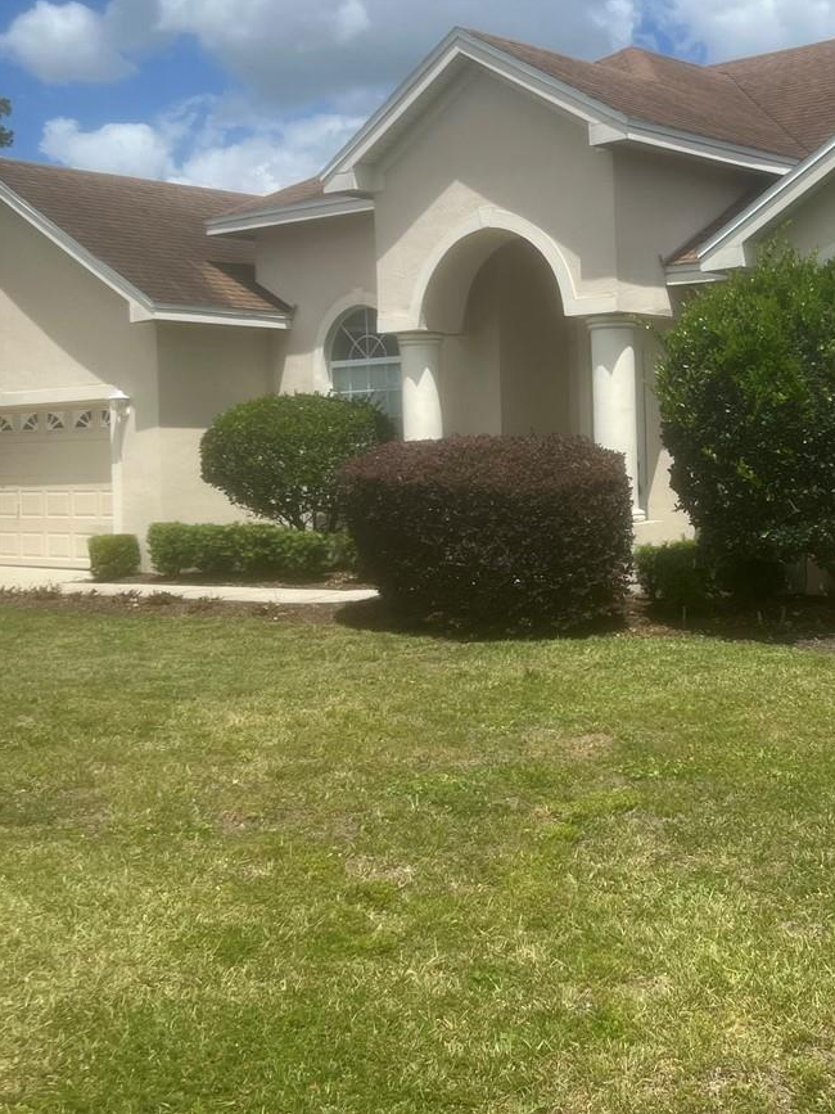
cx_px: 613
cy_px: 443
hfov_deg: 29.8
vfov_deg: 39.5
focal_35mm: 48
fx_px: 1544
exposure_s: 1/5882
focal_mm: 5.7
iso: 50
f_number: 1.5
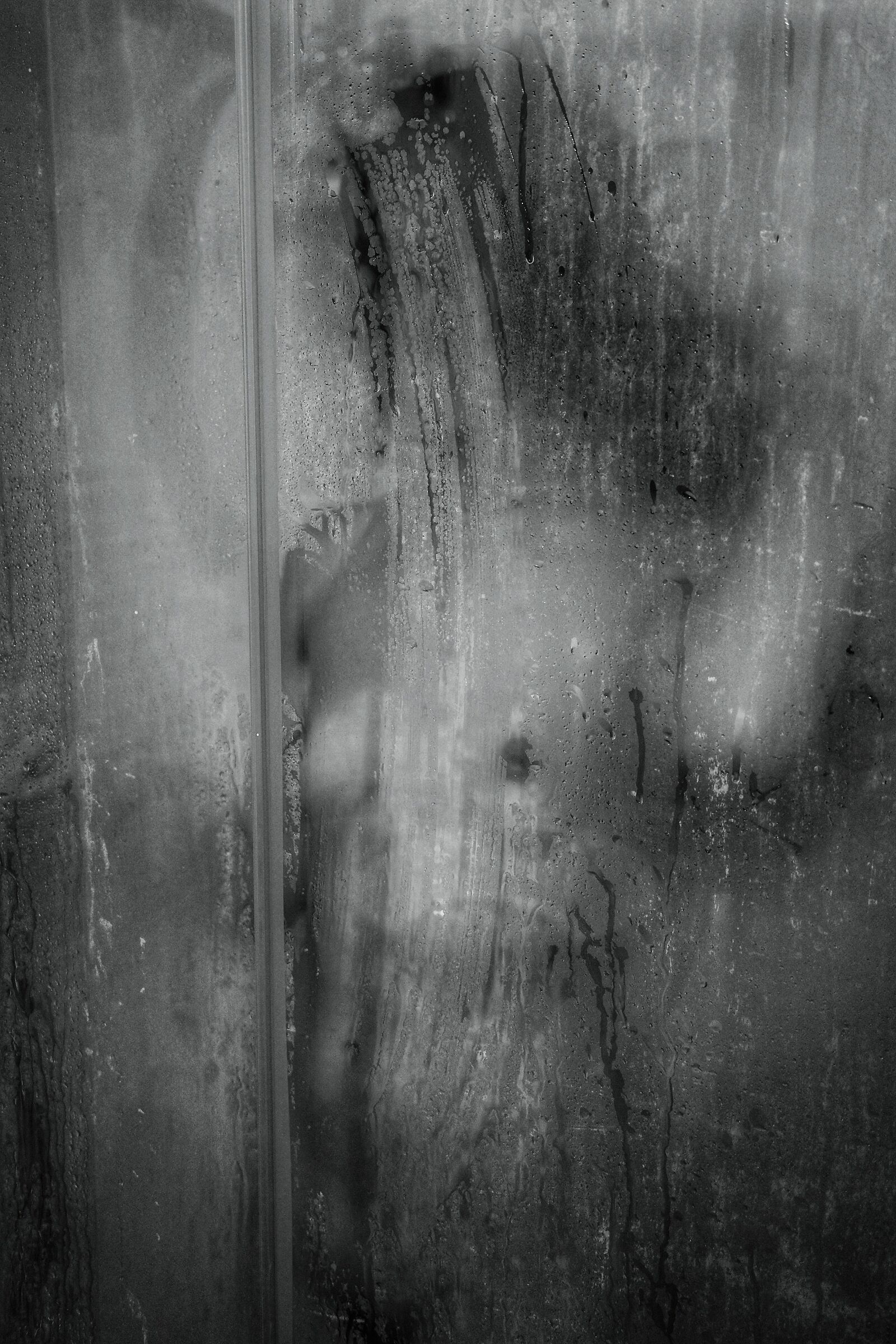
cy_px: 672
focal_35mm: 40
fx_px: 1493
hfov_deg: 33.4
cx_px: 448
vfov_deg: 48.5
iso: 1600
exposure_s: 1/40
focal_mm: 26
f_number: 2.8
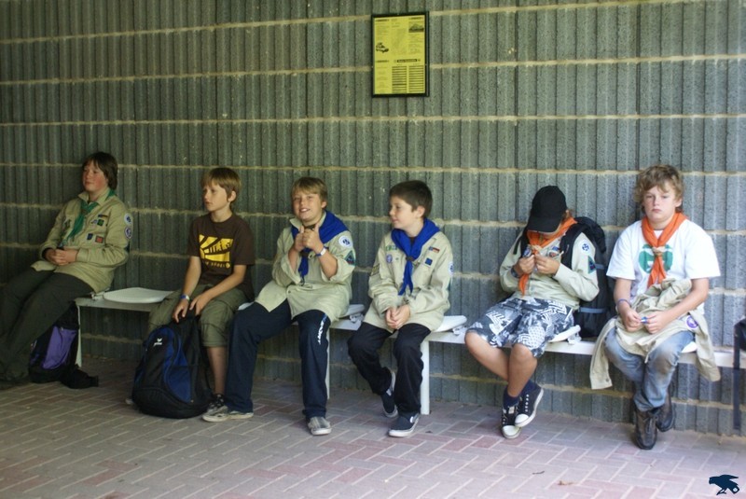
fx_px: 1089
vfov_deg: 25.8
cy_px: 250
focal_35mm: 52
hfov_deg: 37.8
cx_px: 373
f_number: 5.6
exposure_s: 1/25
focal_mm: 35
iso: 400
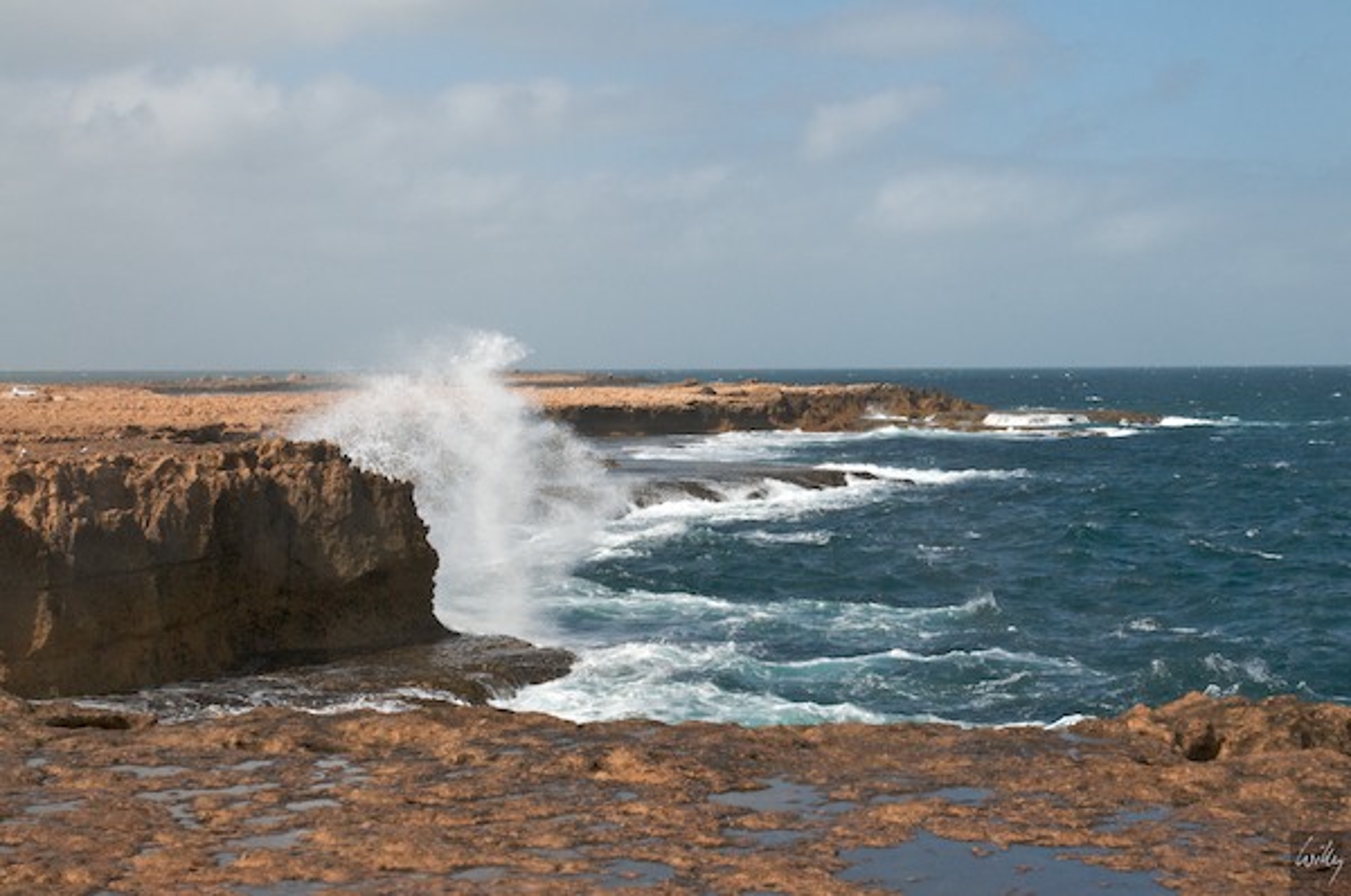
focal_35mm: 68
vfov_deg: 20.1
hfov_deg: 29.9
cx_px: 676
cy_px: 448
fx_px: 2529
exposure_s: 1/1000
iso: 1000
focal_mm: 45
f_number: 16
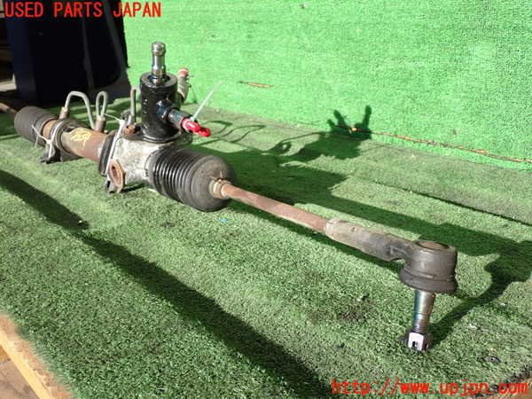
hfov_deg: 45.8
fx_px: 630
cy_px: 200
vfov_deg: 35.1
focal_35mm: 41
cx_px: 266
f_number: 2.8
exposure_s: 1/400
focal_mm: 7.31
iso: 100
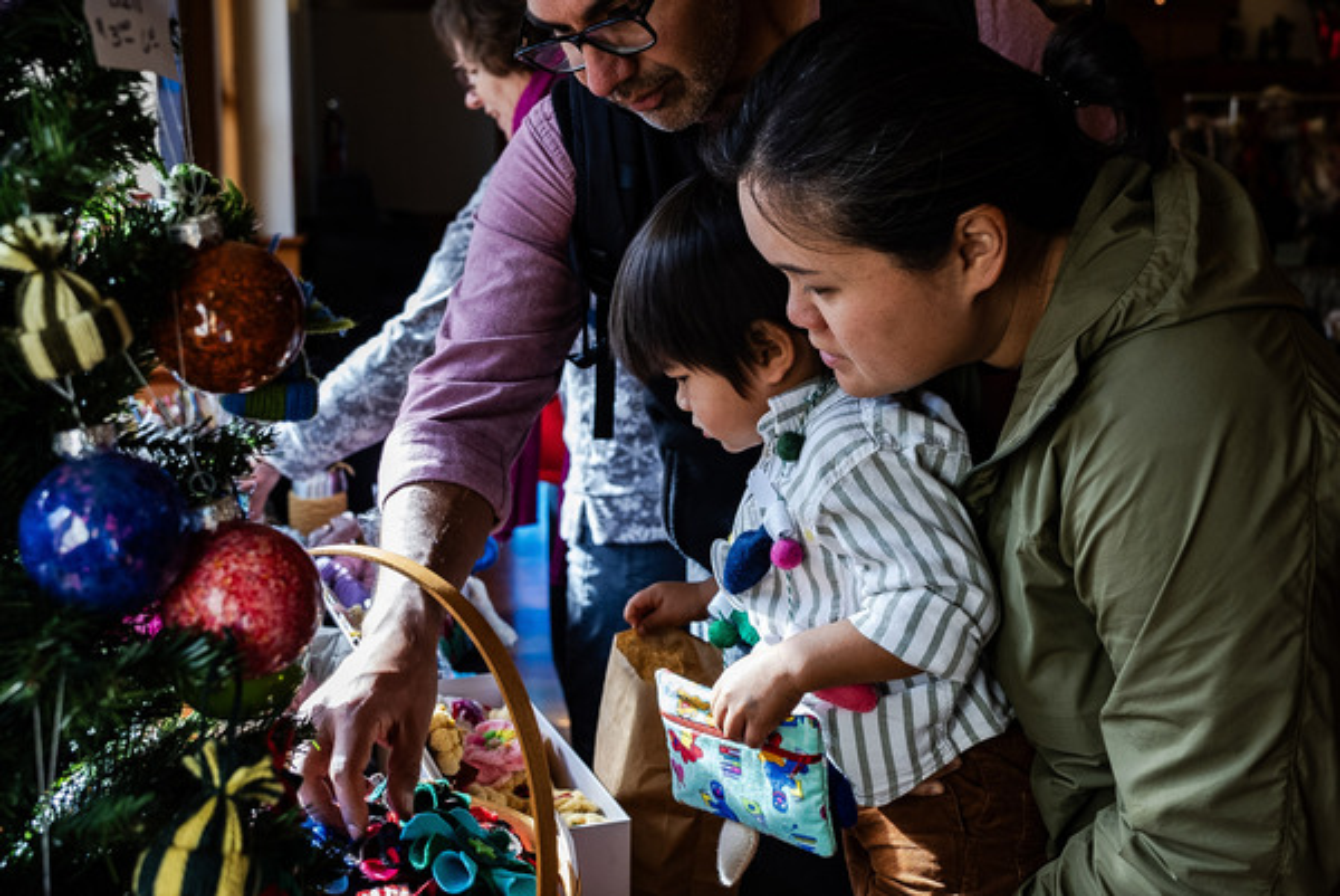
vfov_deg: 31.2
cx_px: 670
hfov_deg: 45.4
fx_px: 1602
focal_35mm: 43
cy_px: 448
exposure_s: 1/60
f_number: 4
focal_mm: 29
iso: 250
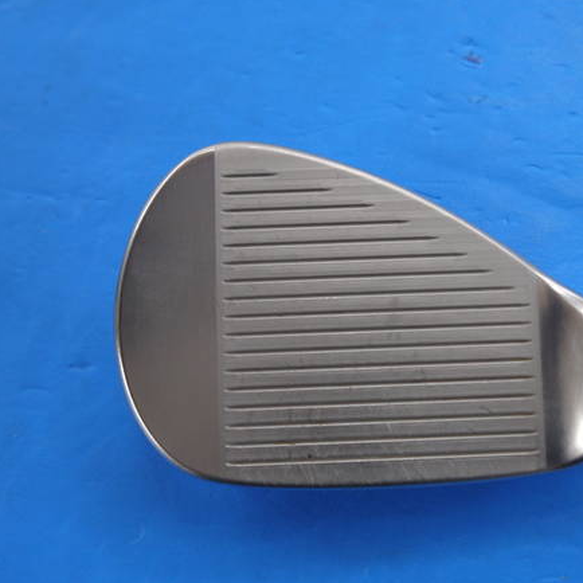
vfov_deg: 28.6
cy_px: 318
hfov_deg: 28.4
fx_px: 1143
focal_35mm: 60
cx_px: 403
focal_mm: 23
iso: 400
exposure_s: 1/125
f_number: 4.4
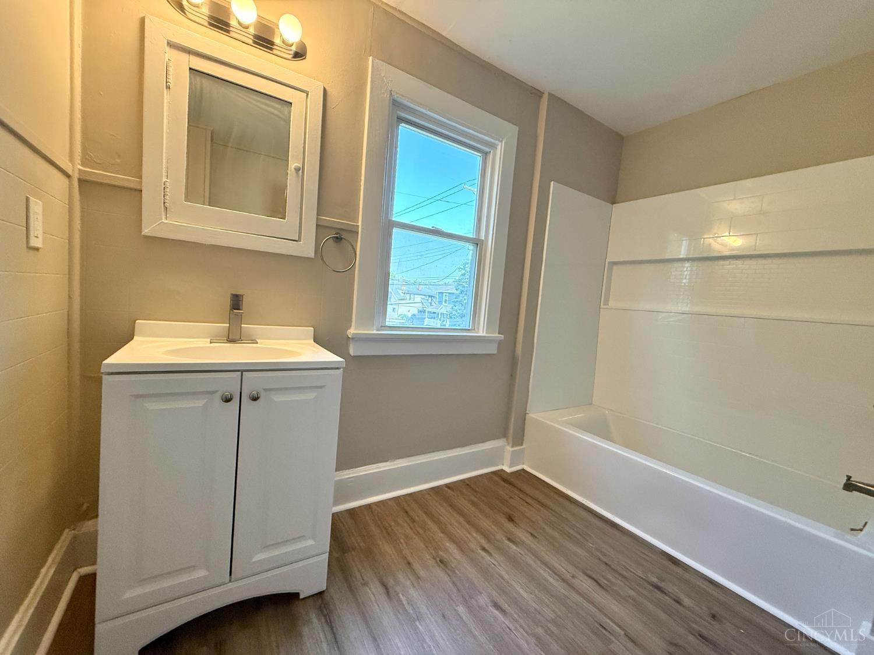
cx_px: 437
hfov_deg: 102.1
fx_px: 353
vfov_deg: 85.7
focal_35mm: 14
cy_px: 328
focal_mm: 2.22
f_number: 2.2
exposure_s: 1/120
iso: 200
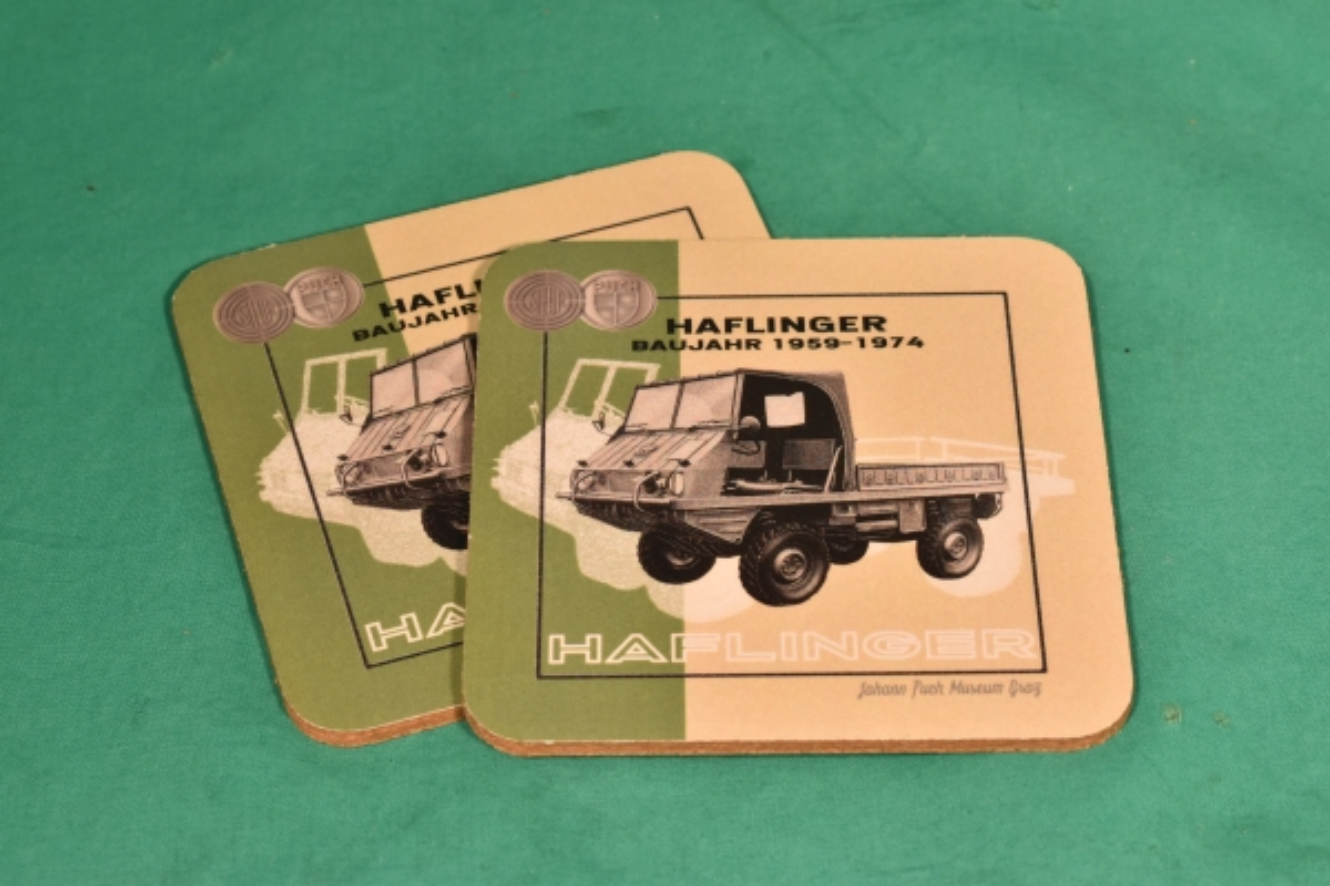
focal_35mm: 82
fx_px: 3048
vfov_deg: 16.6
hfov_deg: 24.6
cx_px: 665
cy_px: 443
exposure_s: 1/100
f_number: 13
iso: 900
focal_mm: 55
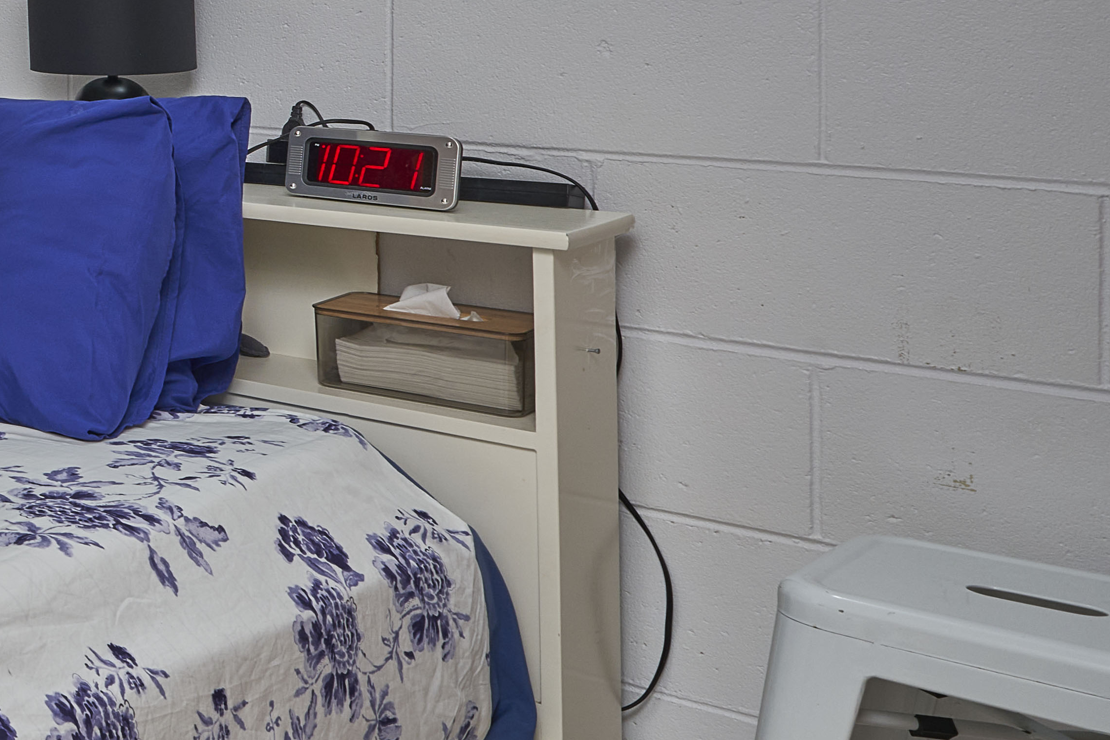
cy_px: 24
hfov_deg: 22.7
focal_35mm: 56
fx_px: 1727
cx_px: -830
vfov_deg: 23.3
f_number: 11
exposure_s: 1/1.25
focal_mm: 16
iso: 160
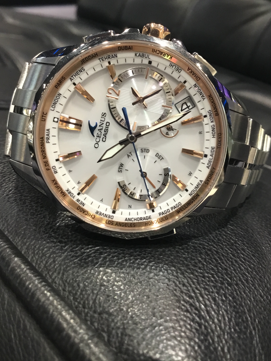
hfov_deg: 40.7
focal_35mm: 35
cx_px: 147
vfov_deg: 52.5
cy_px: 157
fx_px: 365
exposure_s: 1/30
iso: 125
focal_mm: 3.3
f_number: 2.4
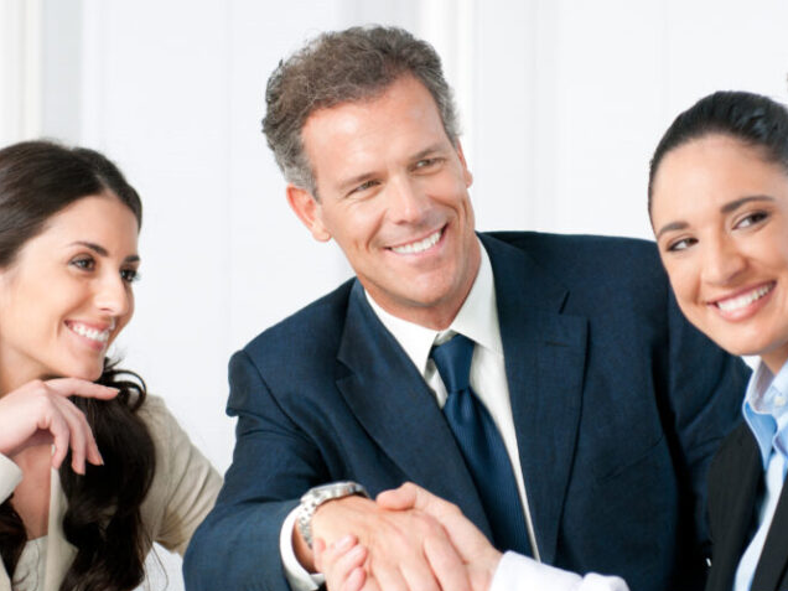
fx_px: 3528
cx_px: 466
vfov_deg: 9.6
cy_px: 372
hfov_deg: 12.7
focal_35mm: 155
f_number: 3.2
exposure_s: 1/125
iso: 200
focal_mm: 70
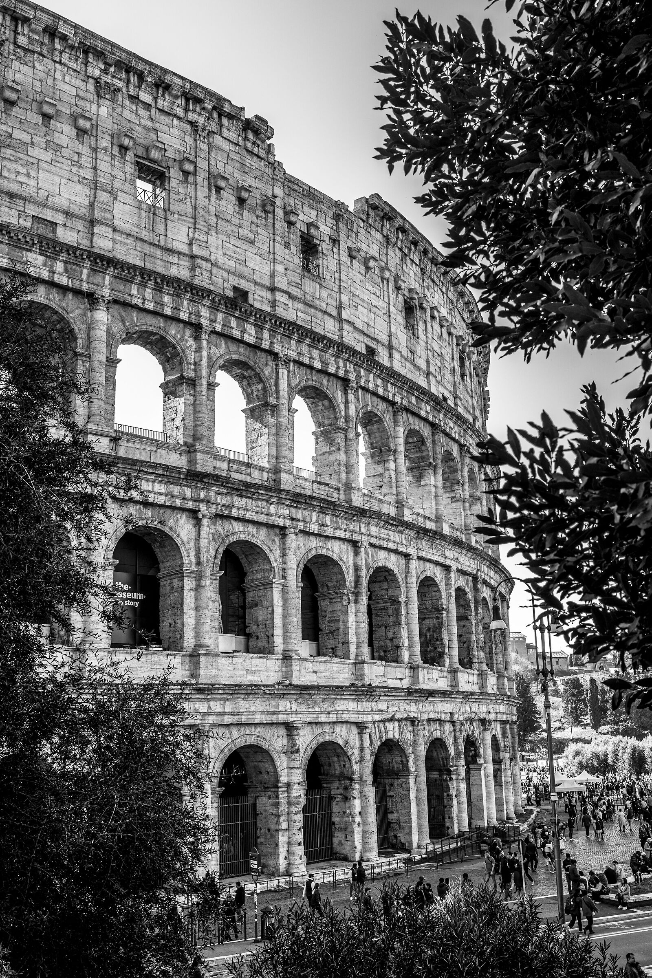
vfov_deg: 54.4
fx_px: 951
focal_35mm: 35
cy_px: 489
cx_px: 326
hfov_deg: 37.9
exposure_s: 1/160
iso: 200
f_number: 8
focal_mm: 35
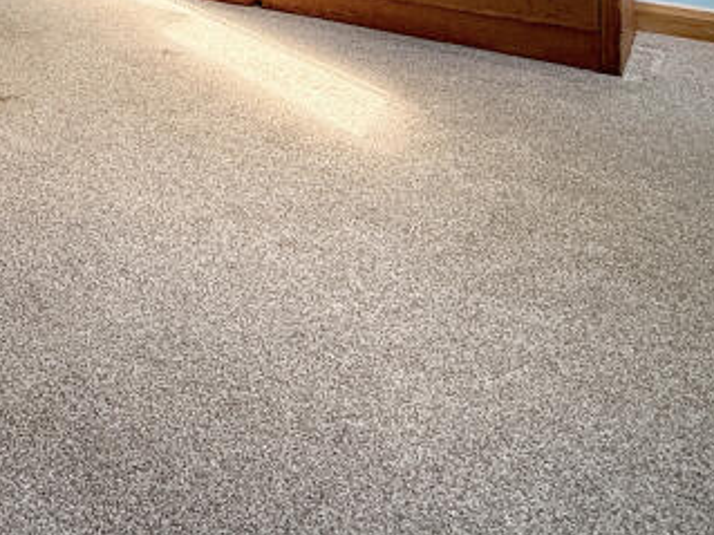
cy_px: -260
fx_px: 928
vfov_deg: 24.9
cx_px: -96
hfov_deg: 35.2
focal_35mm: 45
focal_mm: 2.22
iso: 64
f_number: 2.2
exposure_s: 1/99
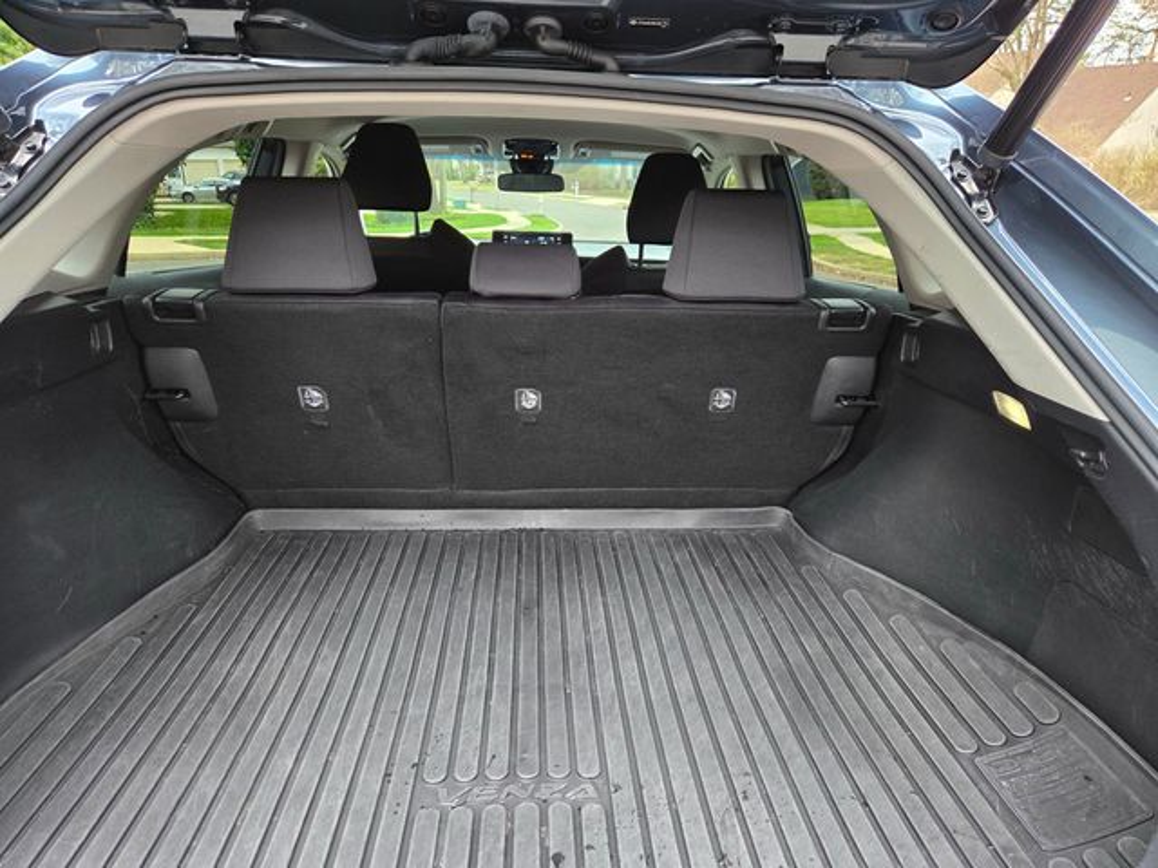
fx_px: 769
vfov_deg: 58.9
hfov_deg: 73.9
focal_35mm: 23
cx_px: 579
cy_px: 434
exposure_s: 1/120
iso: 250
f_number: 1.8
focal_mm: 5.4
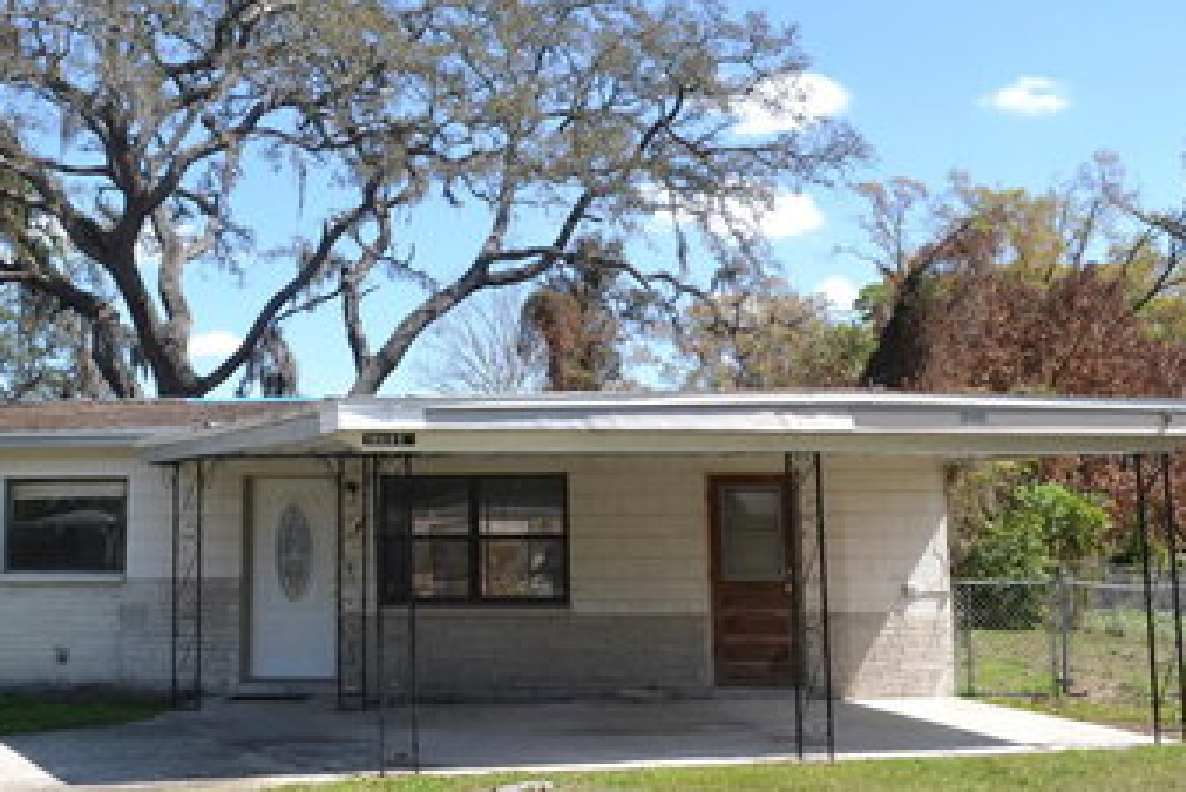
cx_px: 408
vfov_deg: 32.6
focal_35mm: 41
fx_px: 1351
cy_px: 329
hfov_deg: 46.7
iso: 1600
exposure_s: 1/800
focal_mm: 18
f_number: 14
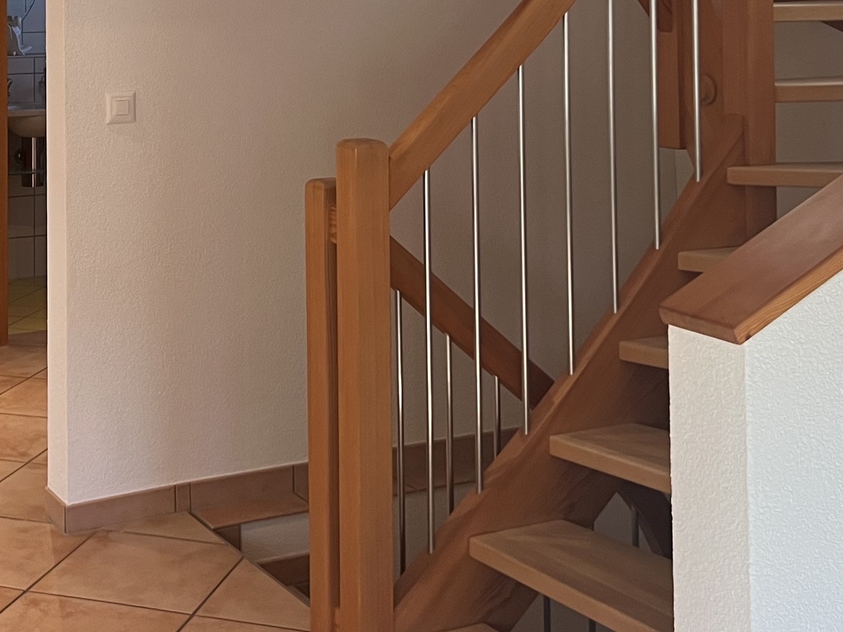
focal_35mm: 62
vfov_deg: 22.4
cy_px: -55
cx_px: 207
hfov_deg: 30.7
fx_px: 1510
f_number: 1.5
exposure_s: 1/84
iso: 125
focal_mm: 5.7
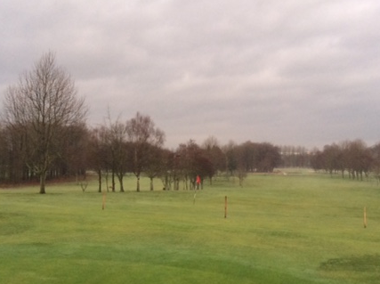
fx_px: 526
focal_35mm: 48
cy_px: 93
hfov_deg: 39.7
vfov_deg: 30.0
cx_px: 197
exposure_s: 1/25
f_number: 2.4
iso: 80
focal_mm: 3.3
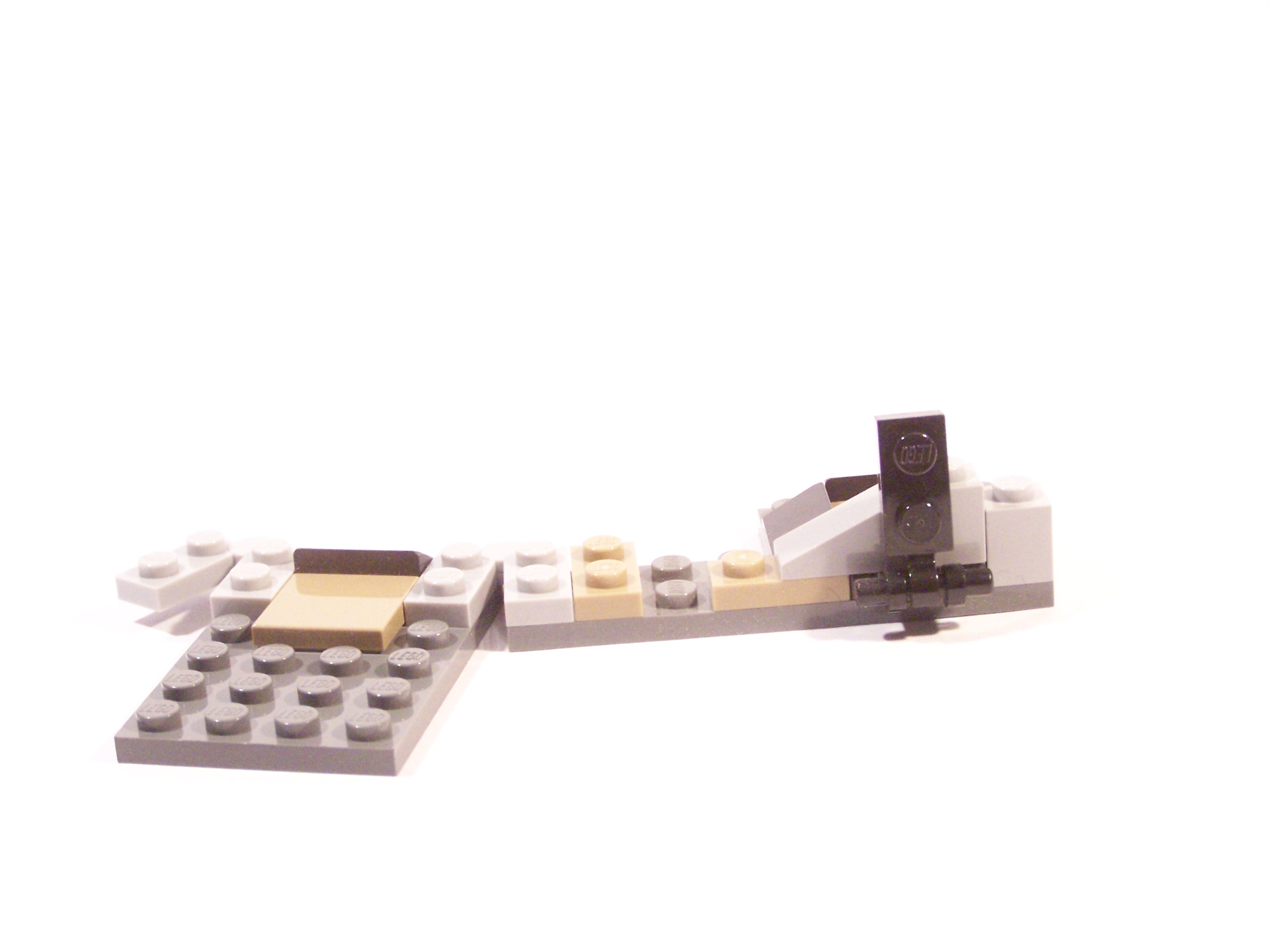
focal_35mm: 70
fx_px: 2568
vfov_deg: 21.0
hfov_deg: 27.8
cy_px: 474
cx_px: 629
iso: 400
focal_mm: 11.5
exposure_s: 1/30
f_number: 3.2
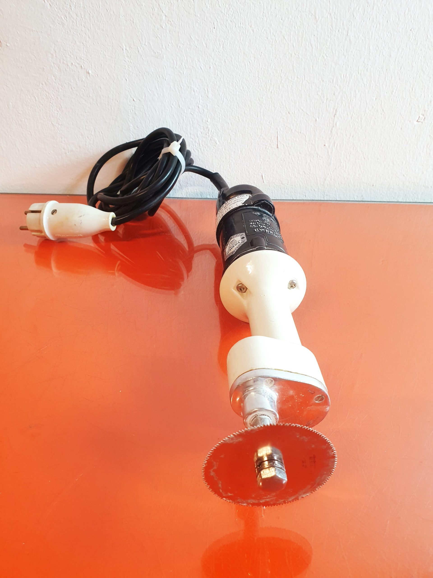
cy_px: 289
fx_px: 434
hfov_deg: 53.1
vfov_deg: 67.3
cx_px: 216
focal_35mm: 26
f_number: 2.4
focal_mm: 4.3
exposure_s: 1/50
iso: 200
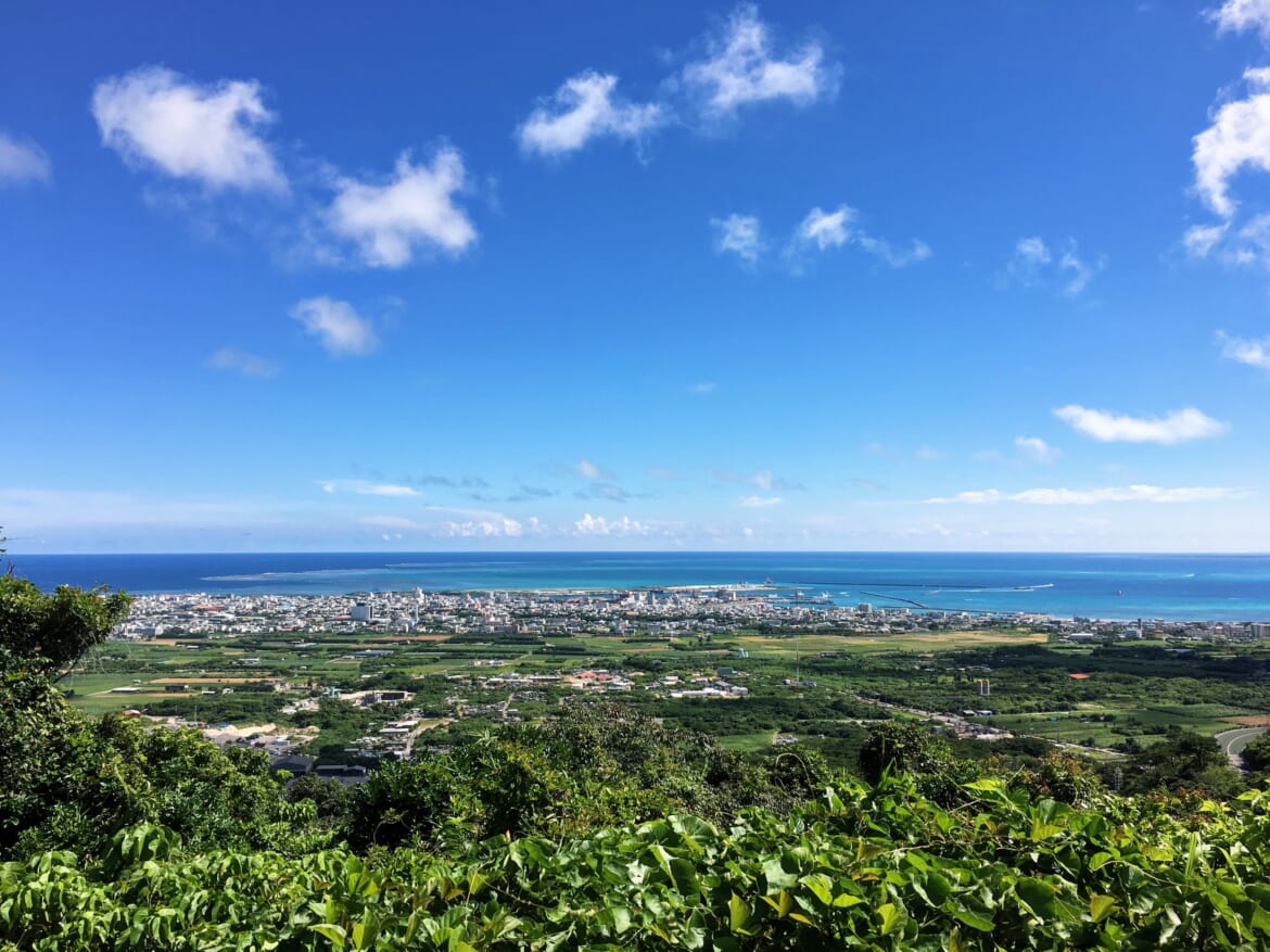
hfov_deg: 61.7
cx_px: 635
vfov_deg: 48.2
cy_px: 476
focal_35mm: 29
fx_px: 1064
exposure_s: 1/1637
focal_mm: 4.15
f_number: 2.2
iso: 25
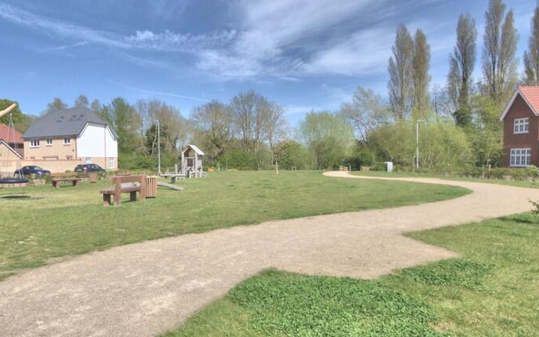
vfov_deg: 53.0
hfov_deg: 72.8
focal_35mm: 23
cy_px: 175
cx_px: 148
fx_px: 338
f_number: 16
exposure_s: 1/200
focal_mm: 10
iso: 100
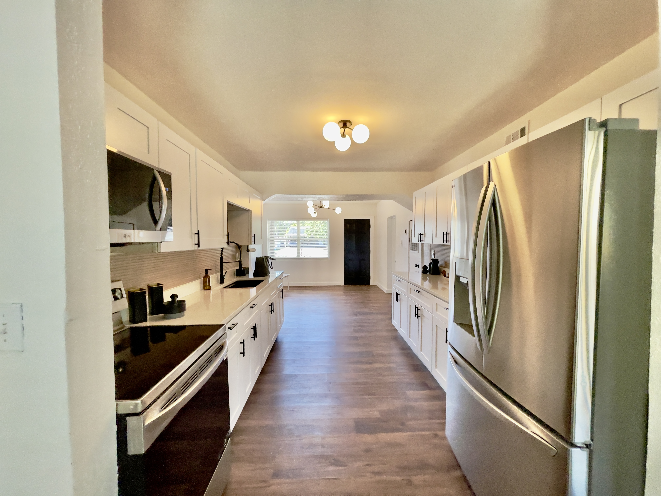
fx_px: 248
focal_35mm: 13
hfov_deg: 106.2
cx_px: 330
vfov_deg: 89.9
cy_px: 248
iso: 200
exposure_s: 1/120
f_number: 2.4
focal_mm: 1.54
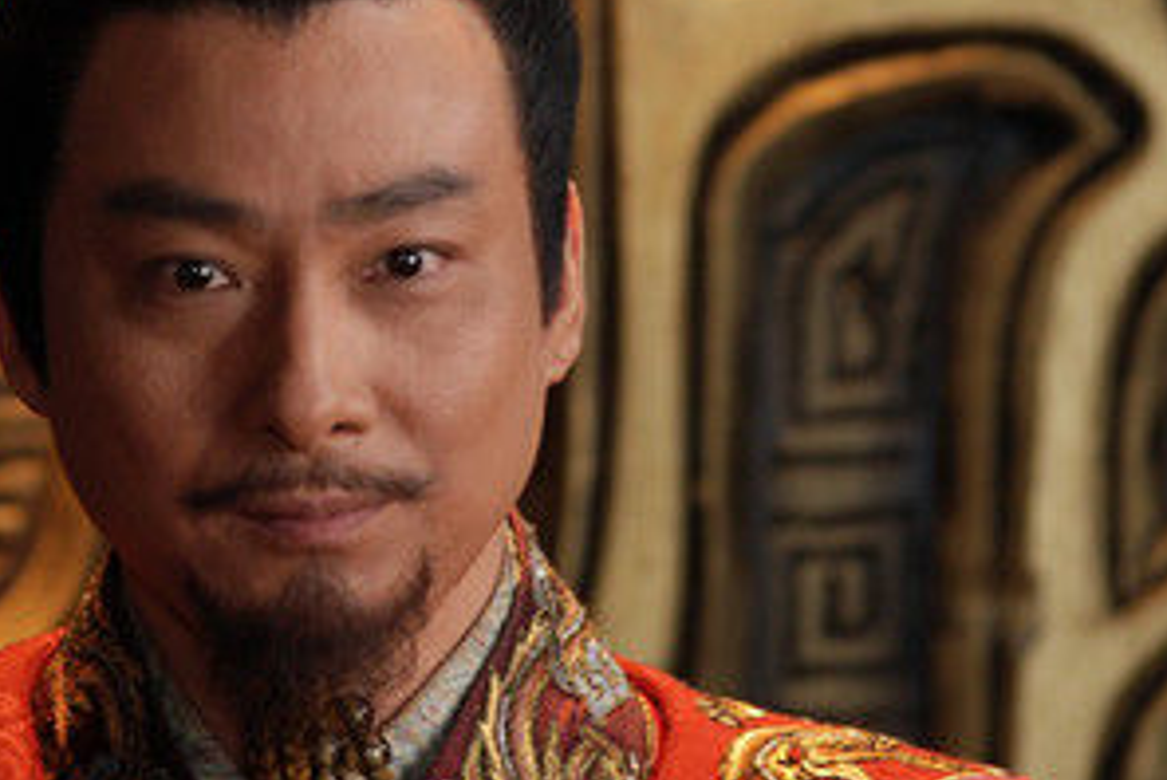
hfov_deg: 3.0
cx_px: 331
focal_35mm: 690
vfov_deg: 2.0
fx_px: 22389
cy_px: 242
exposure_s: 1/30
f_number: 2.8
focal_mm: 170
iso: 200
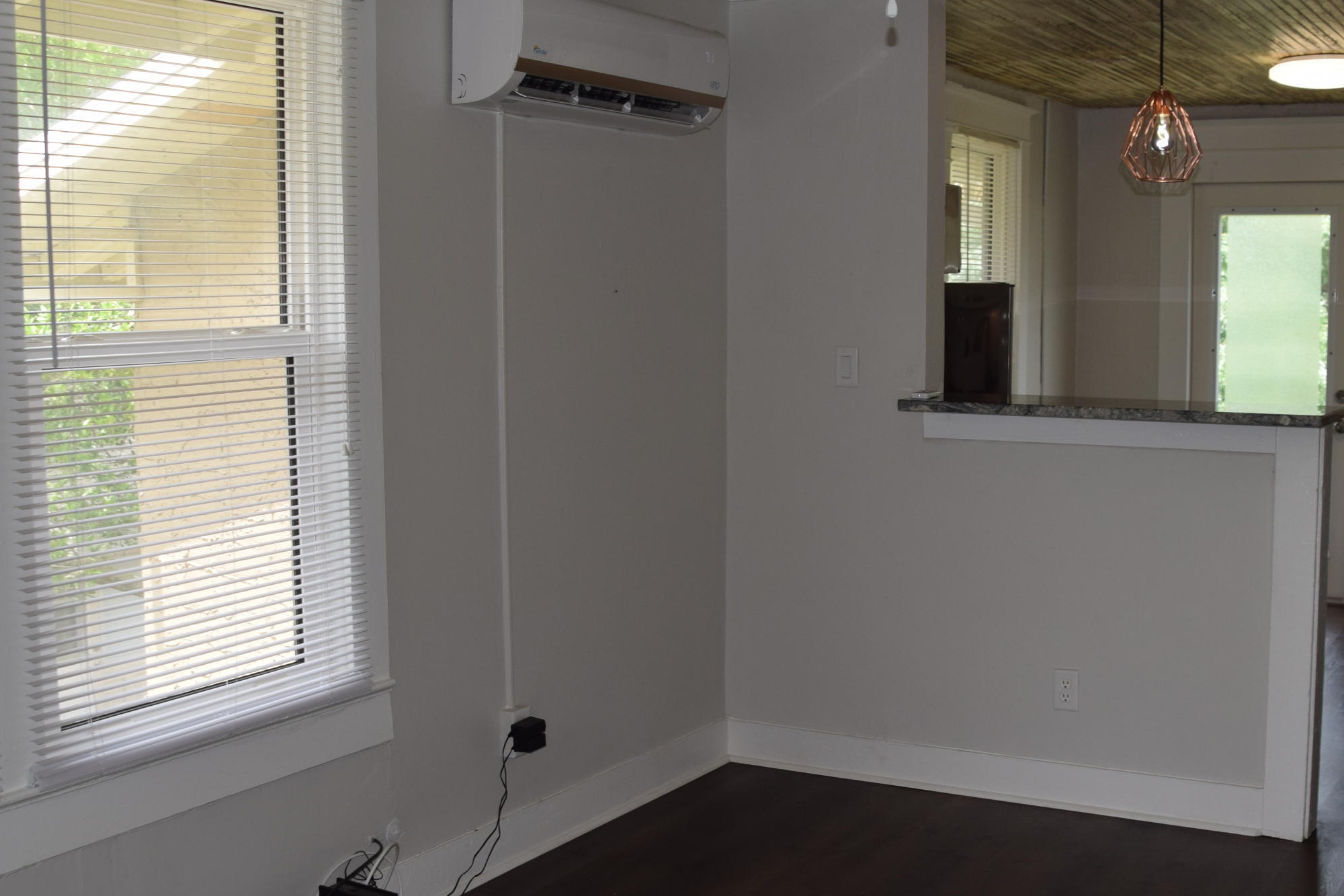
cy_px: 422
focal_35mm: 45
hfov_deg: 43.2
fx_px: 1680
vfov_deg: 29.9
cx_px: 858
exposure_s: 1/125
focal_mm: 20
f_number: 5.6
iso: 250
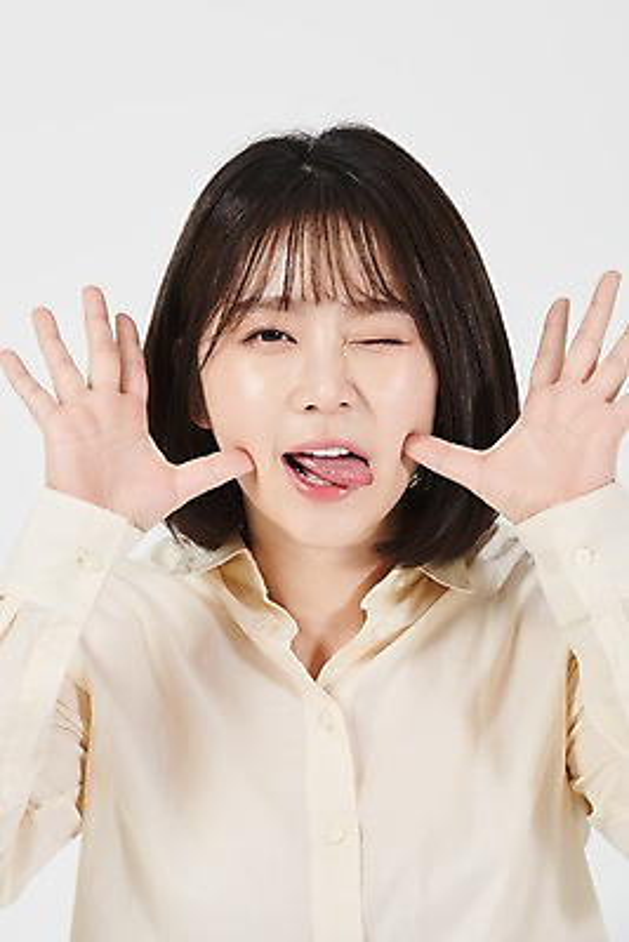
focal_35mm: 195
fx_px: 5106
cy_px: 471
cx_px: 314
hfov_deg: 7.0
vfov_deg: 10.5
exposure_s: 1/125
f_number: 13
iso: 100
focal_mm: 195
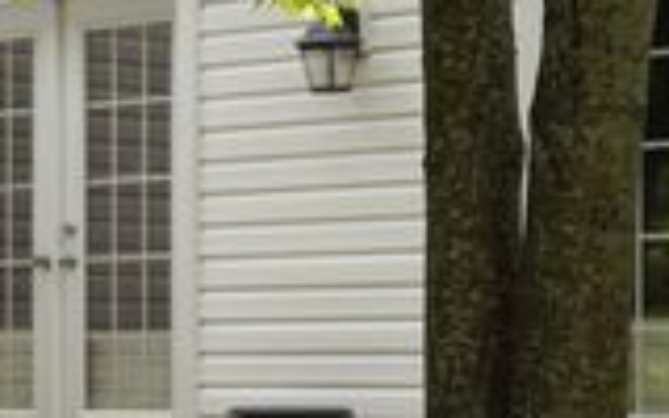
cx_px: -21
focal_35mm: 159
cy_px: 282
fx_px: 2899
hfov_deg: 13.0
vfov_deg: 8.2
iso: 100
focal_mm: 50
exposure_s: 1/160
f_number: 4
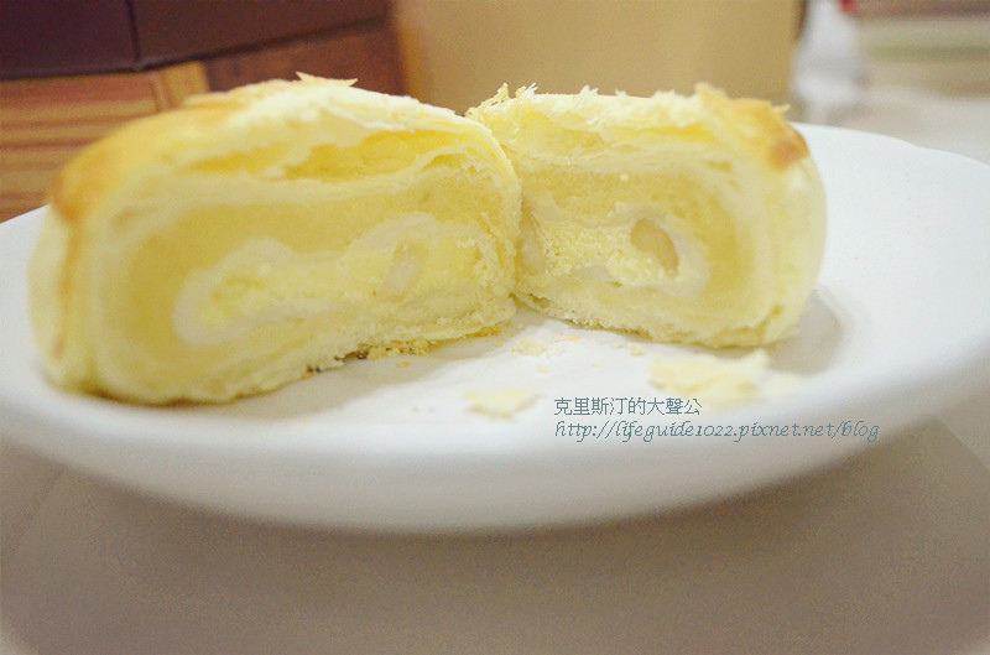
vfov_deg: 36.7
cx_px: 495
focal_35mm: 36
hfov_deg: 53.2
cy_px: 328
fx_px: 987
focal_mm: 24
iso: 6400
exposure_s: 1/160
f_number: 4.5
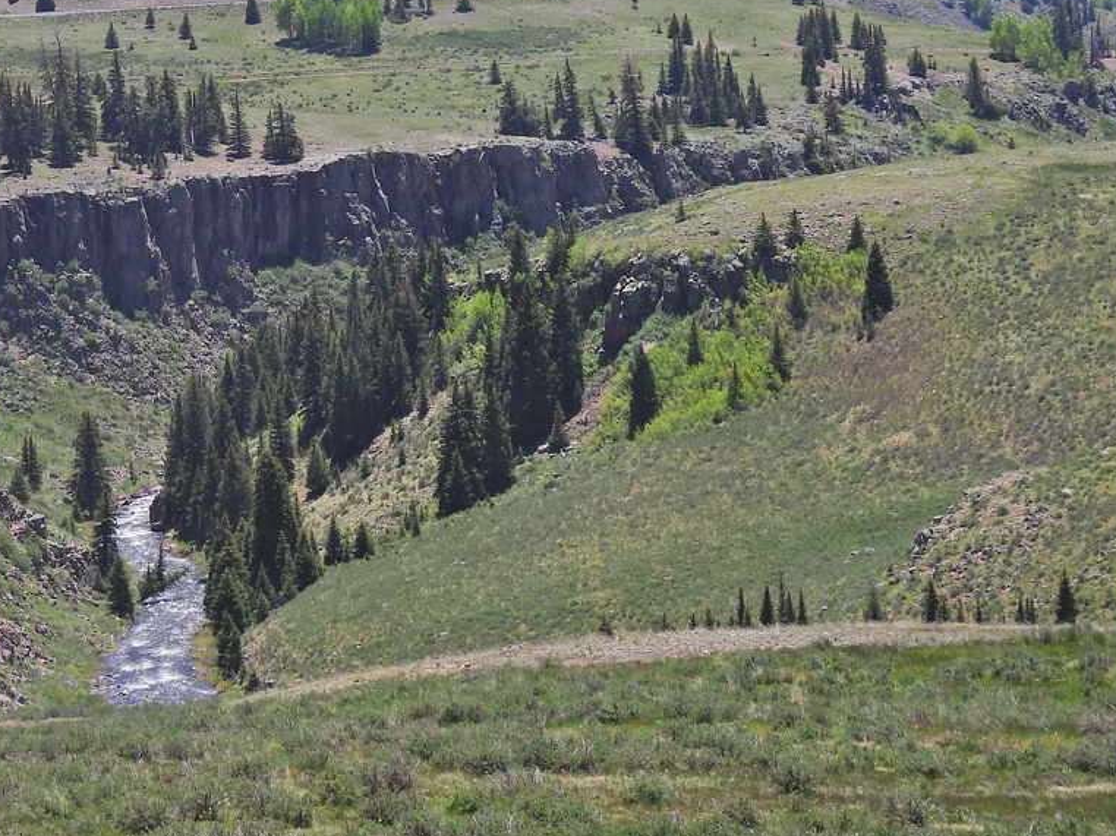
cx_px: 312
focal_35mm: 126
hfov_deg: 15.6
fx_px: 4061
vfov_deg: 11.7
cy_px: 189
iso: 100
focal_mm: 13.4
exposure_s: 1/1000
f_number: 3.5
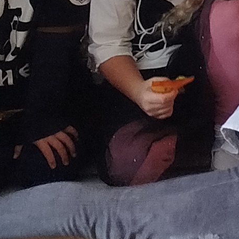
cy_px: -316
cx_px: 540
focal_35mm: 184
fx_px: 1437
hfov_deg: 8.8
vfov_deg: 8.7
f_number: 1.7
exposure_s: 1/33
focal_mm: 5.31
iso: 125
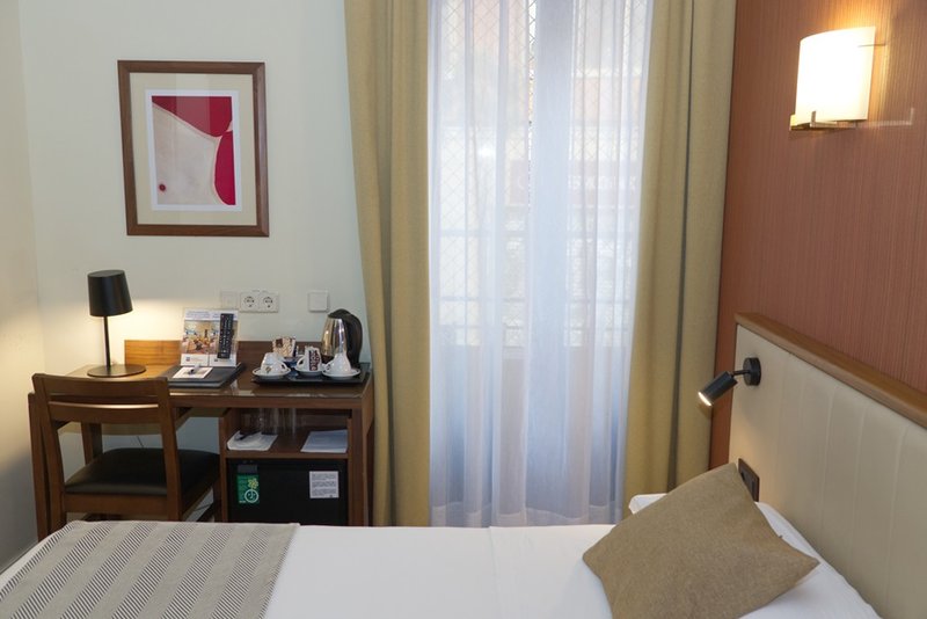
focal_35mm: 33
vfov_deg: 40.0
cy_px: 310
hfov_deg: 57.2
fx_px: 850
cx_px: 464
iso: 400
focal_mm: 22
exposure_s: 1/80
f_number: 4
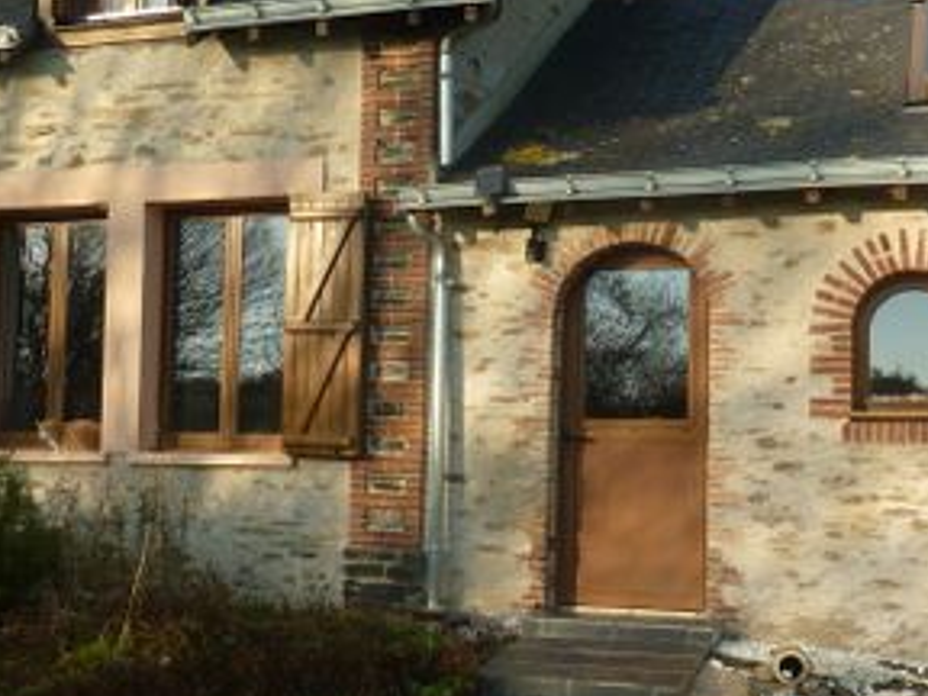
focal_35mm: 52
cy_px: 380
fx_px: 1394
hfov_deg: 36.8
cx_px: 477
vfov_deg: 28.0
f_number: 4
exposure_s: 1/320
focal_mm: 4.1
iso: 80
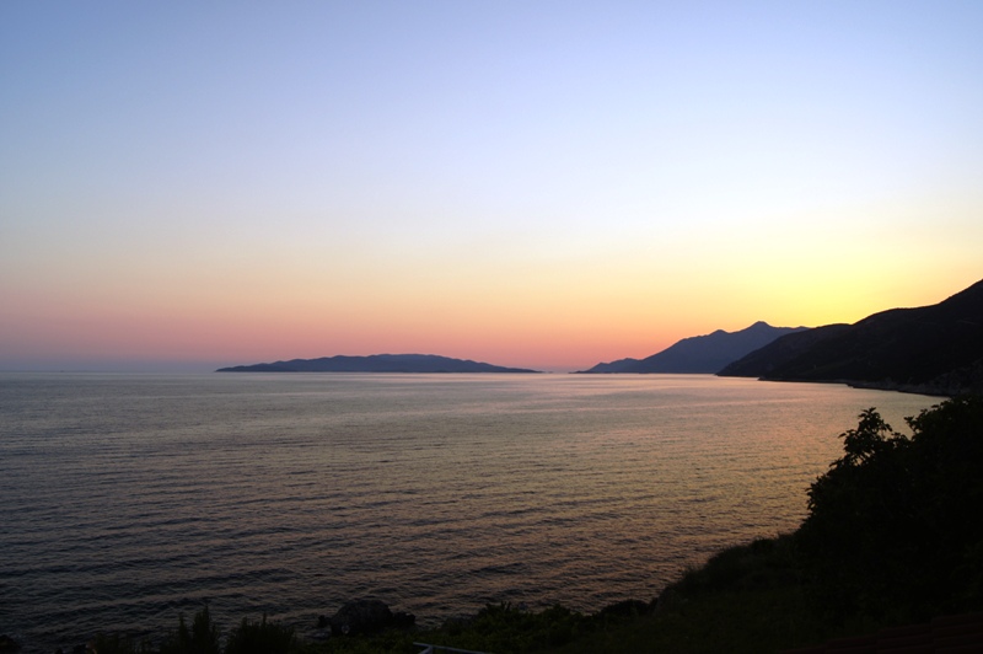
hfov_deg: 57.3
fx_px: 900
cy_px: 327
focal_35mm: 33
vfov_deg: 39.9
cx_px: 492
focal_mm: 22
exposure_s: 1/40
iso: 100
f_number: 5.6
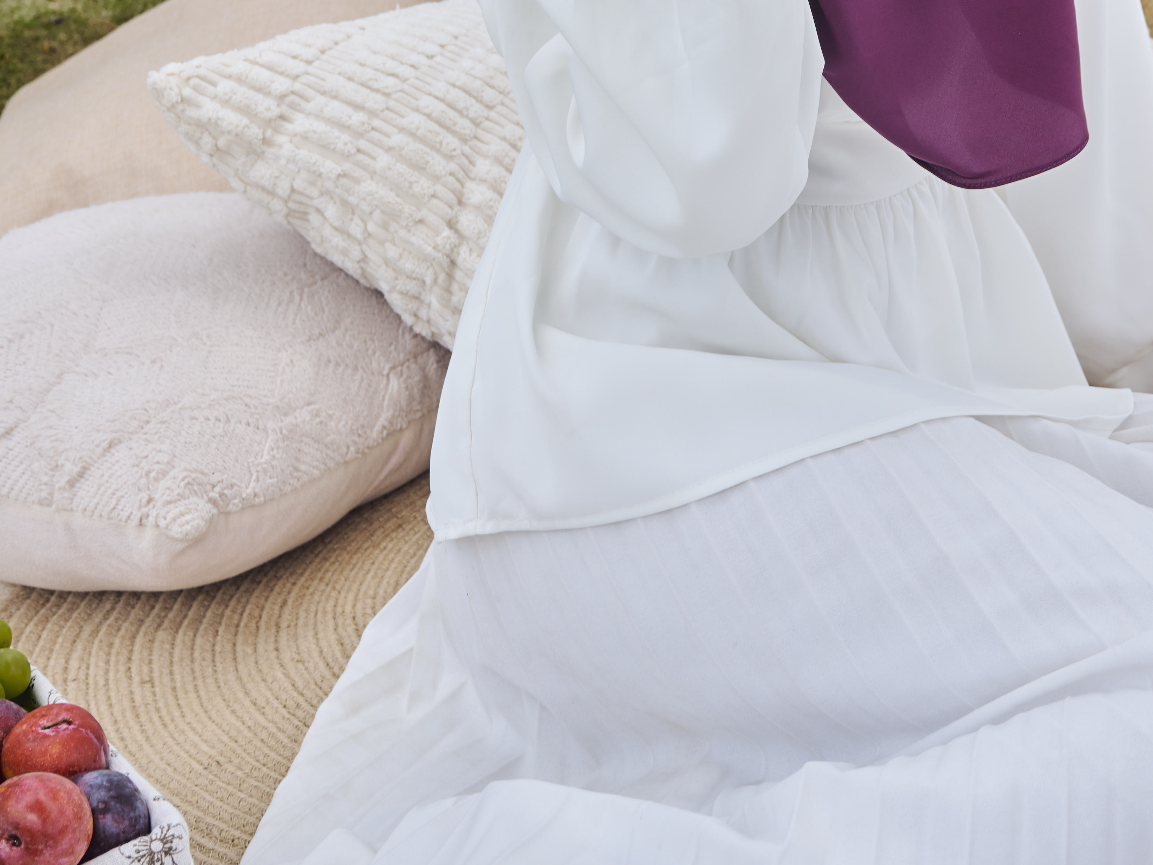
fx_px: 2898
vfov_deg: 16.3
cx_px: 866
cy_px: -152
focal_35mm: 87
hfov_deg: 22.3
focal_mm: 37
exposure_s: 1/200
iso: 125
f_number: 6.3
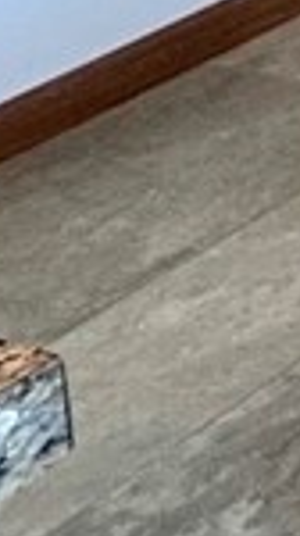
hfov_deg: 5.3
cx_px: 1775
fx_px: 1476
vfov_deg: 14.1
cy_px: -758
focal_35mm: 104
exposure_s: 1/60
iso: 160
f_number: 2.2
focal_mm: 2.22
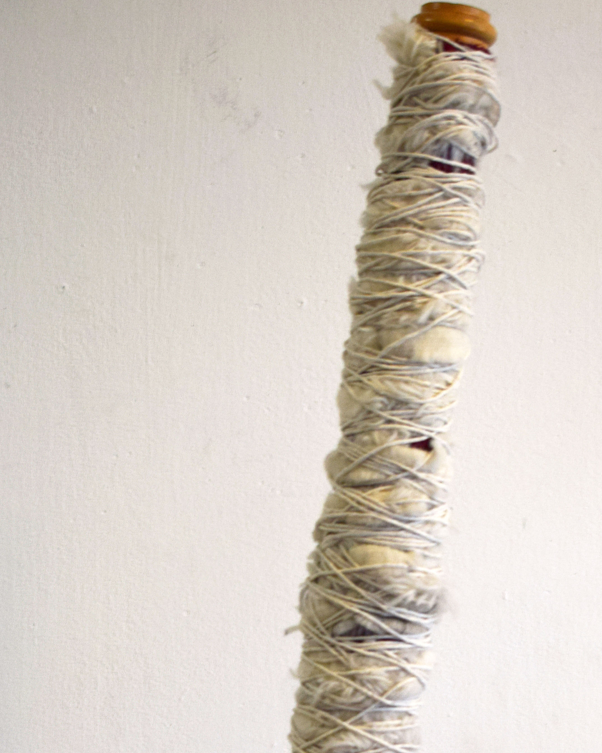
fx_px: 2451
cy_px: 683
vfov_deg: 17.2
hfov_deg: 14.0
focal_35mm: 110
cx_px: 350
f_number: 4.5
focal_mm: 35
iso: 400
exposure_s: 1/40
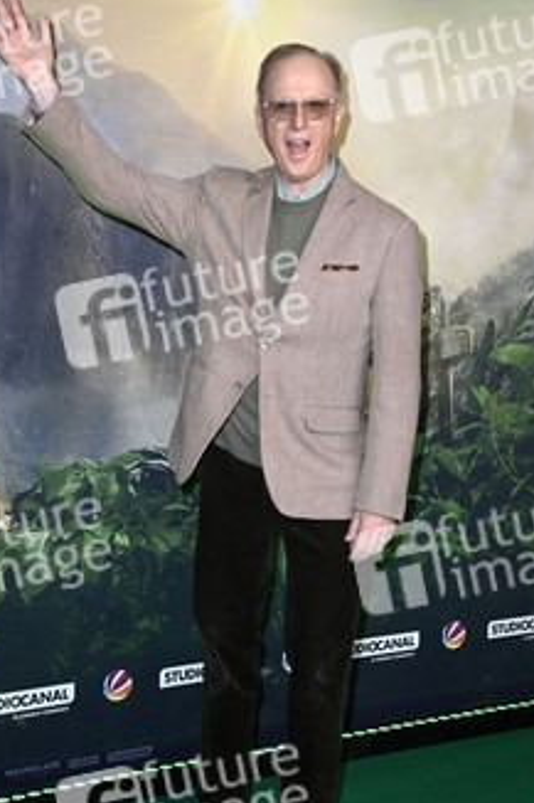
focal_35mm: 76
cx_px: 253
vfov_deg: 26.7
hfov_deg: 17.9
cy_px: 434
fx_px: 1693
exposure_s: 1/250
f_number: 5
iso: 500
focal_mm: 62
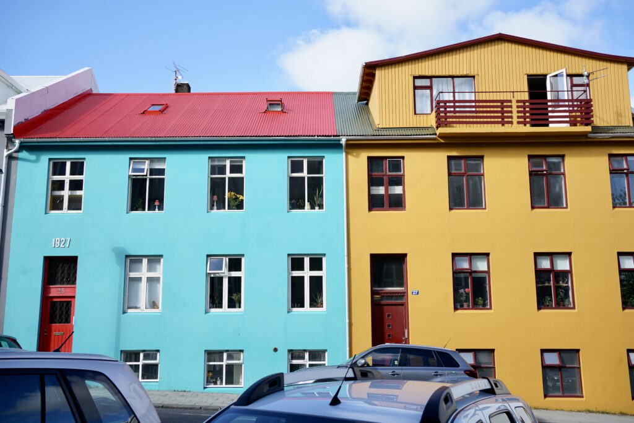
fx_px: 616
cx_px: 317
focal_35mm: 35
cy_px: 212
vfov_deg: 37.9
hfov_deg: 54.4
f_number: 8
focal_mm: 35
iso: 100
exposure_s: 1/100
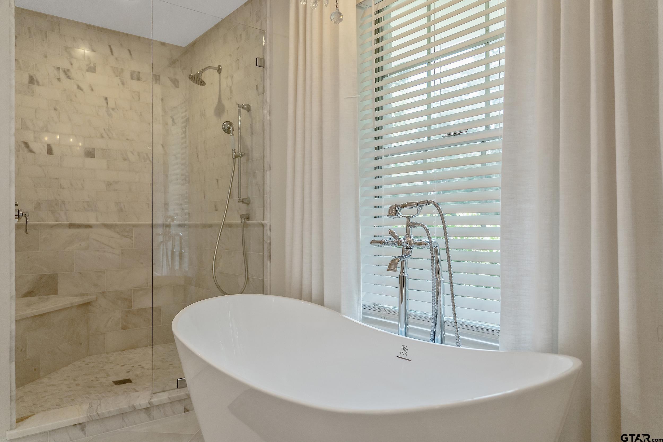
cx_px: 332
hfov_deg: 71.5
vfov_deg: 51.3
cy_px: 221
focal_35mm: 25
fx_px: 460
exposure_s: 1/1000
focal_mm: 25
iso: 3200
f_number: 4
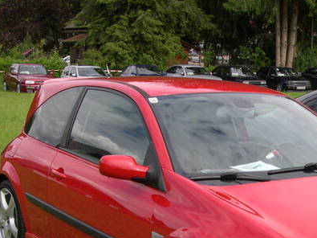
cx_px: 265
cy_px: 204
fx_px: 705
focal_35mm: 77
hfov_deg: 24.8
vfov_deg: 18.9
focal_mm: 8
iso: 100
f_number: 7.6
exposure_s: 1/121
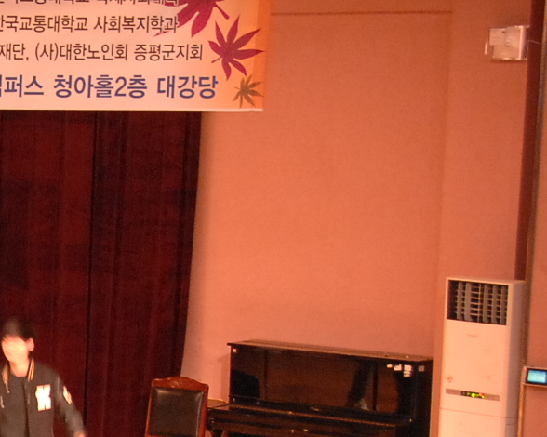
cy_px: 440
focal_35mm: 149
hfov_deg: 12.3
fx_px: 2407
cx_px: -280
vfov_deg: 10.3
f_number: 5
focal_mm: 29
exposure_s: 1/15
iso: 800
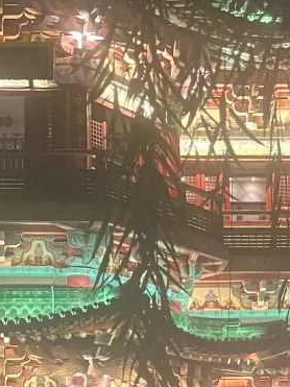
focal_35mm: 101
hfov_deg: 14.6
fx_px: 1129
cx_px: 68
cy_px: 535
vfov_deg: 17.9
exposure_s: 1/48
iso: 500
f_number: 1.6
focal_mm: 5.1
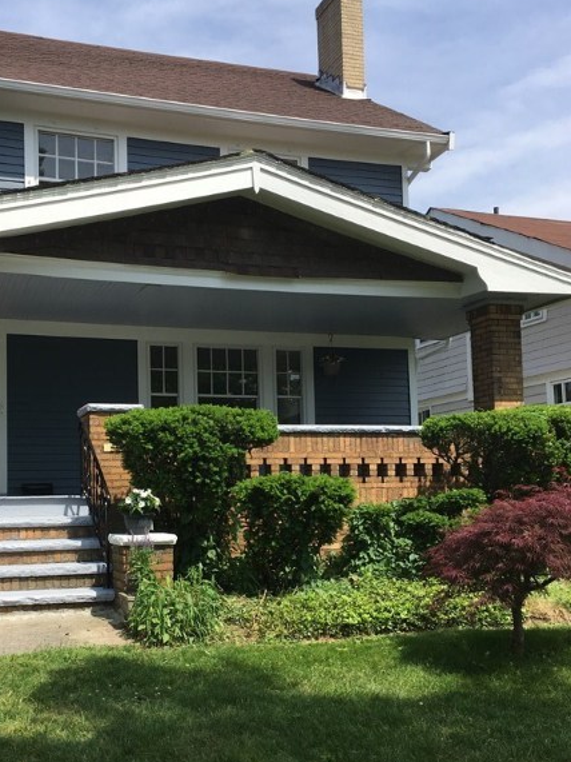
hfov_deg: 36.6
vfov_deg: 47.7
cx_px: 209
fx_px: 858
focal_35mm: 39
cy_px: 439
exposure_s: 1/1451
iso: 25
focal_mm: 4.15
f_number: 2.2
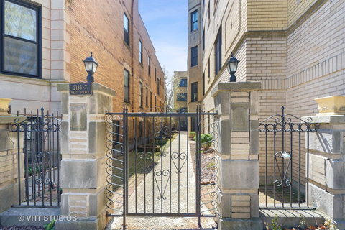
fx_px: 163
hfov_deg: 93.3
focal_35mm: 17
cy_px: 115
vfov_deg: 70.4
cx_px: 172
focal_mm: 17
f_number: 8
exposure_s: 1/100
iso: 400
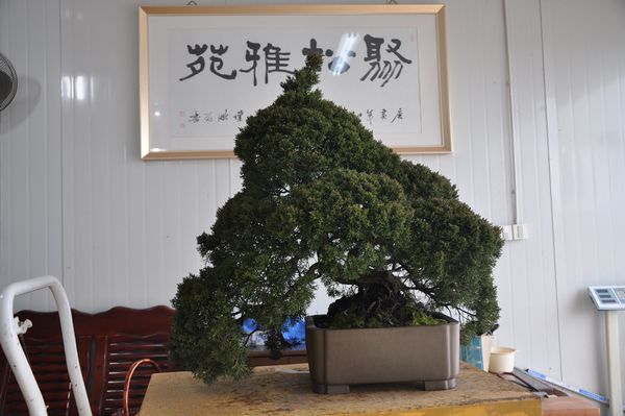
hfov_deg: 57.3
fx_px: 572
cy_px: 208
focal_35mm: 33
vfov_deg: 39.9
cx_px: 312
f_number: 3.8
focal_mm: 22
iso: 200
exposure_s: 1/25
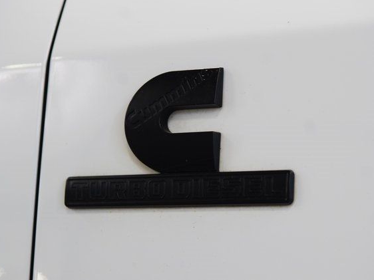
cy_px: 139
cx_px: 175
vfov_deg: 12.9
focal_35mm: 115
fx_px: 1242
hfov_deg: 17.1
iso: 1600
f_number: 5
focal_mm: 70
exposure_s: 1/125
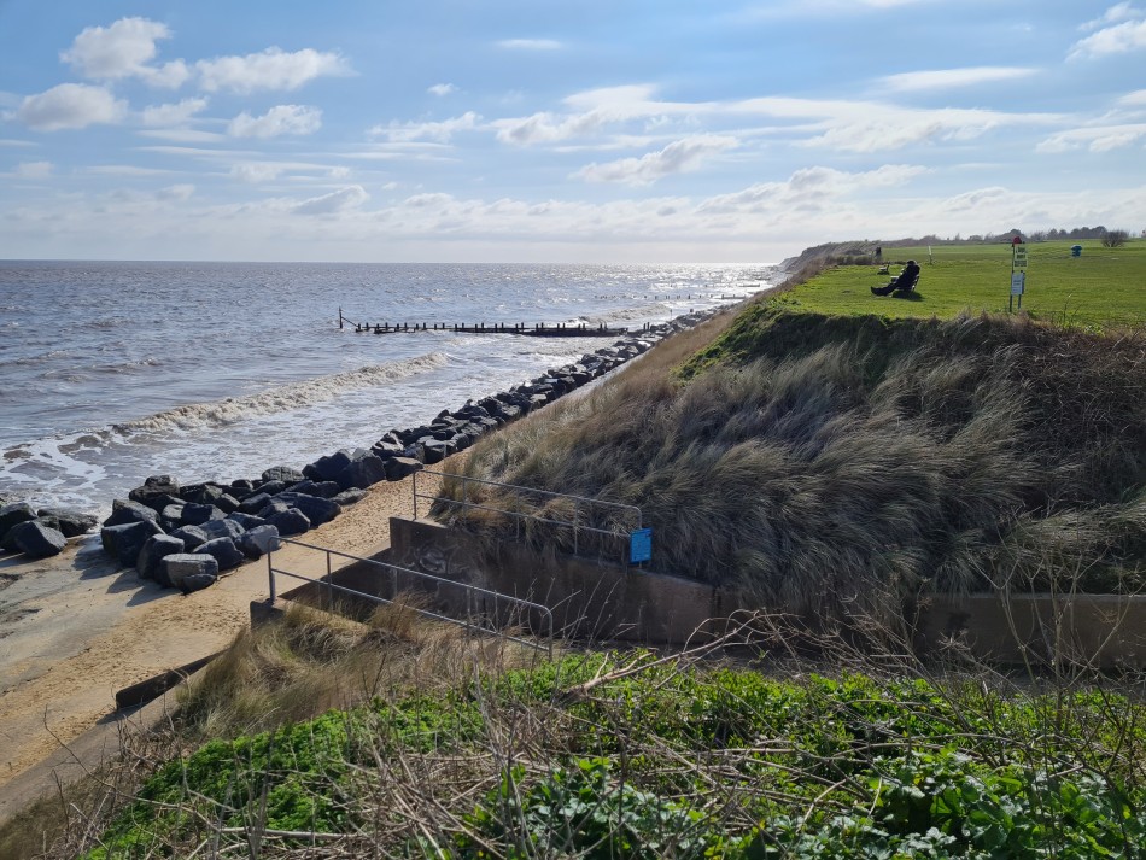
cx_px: 573
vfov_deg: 53.1
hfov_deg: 67.3
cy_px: 430
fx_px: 861
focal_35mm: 26
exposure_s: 1/6304
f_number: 1.8
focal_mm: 5.4
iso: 50
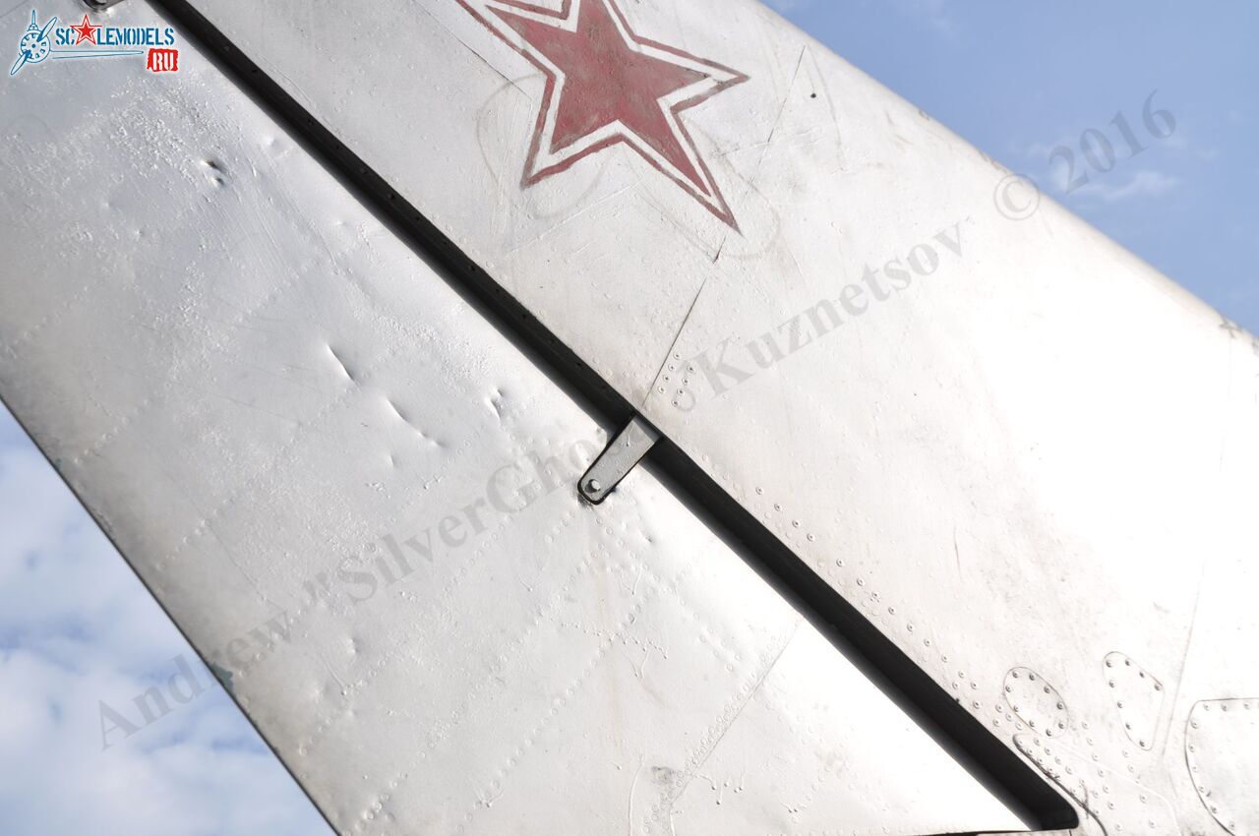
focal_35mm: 75
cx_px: 630
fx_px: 2620
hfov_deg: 27.0
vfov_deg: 18.1
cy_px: 418
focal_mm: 50
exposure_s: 1/400
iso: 200
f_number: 8
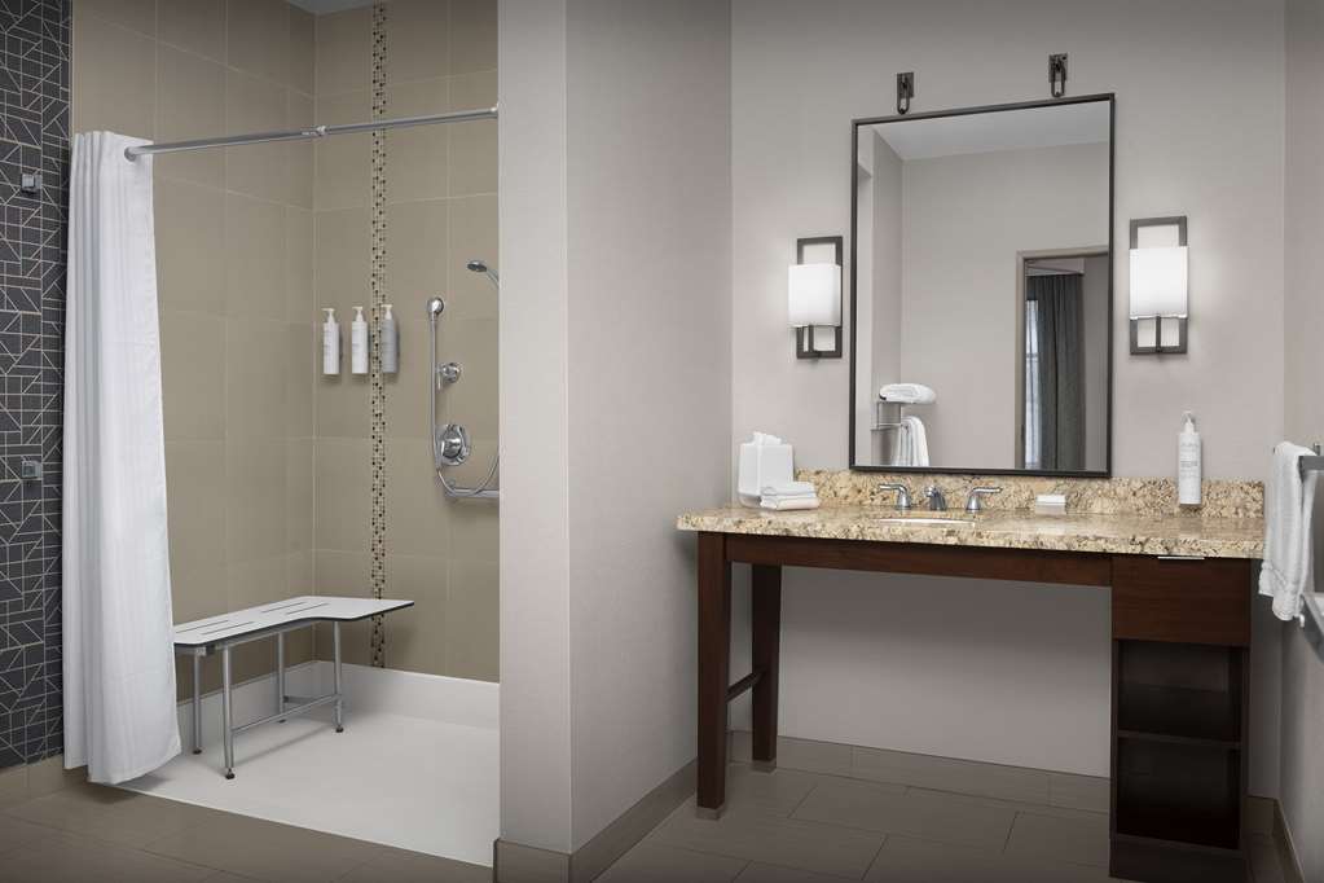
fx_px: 1066
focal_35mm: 29
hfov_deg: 63.7
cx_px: 662
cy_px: 442
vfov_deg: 45.0
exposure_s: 1/250
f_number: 11
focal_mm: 29
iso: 400
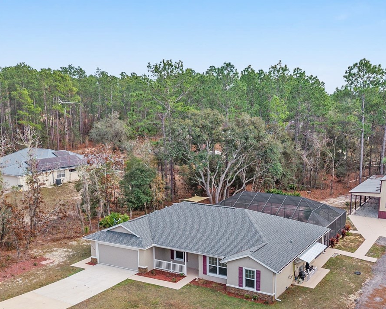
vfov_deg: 35.3
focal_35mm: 42
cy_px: 207
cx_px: 229
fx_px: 480
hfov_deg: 43.6
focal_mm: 8.67
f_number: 1.8
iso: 260
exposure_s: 1/1500
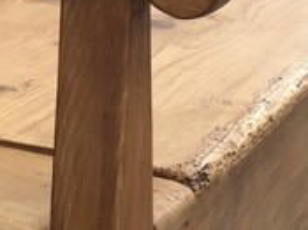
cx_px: -33
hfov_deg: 16.5
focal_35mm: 116
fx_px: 1031
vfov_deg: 12.6
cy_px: -10
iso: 32
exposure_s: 1/100
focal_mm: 4.15
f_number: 2.2
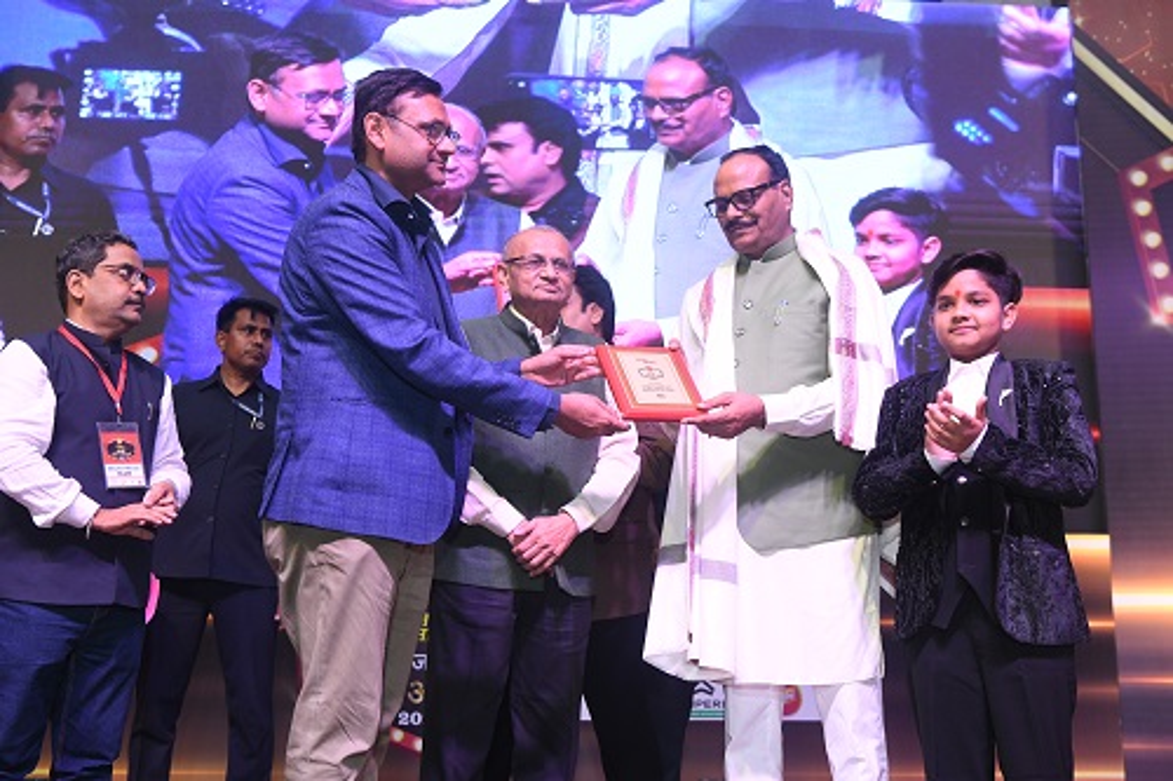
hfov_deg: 48.5
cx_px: 586
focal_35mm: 40
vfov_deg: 33.4
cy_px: 390
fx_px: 1303
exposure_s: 1/160
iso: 1600
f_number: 5
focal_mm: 40
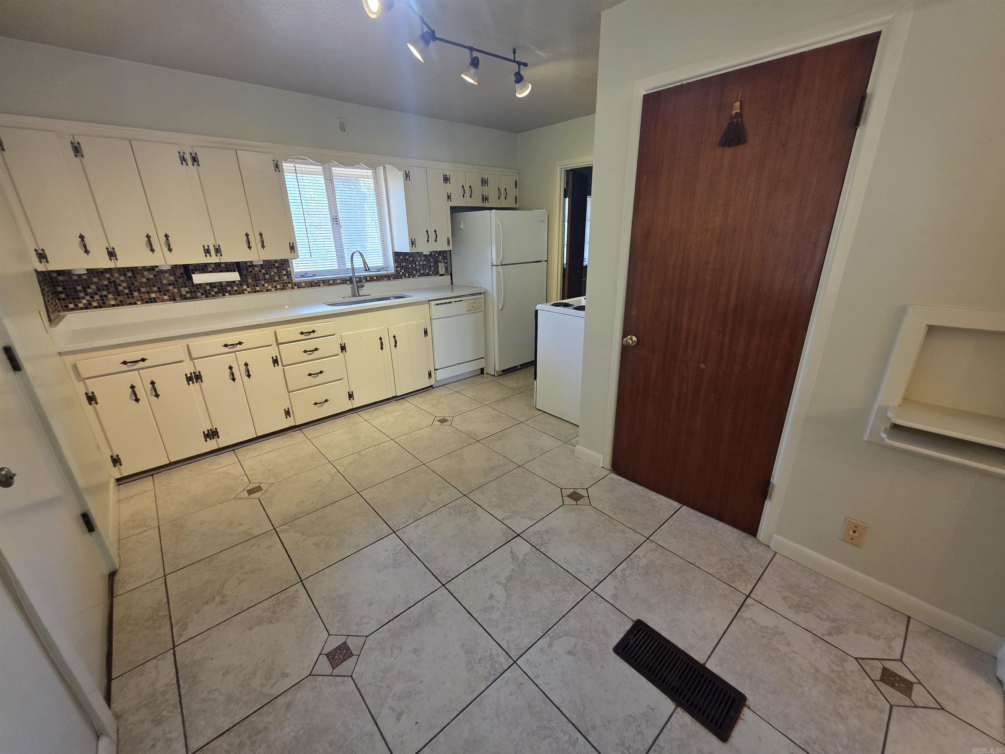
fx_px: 377
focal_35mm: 13
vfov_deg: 89.9
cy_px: 377
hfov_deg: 106.2
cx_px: 502
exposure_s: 1/60
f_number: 1.9
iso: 200
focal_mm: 2.2
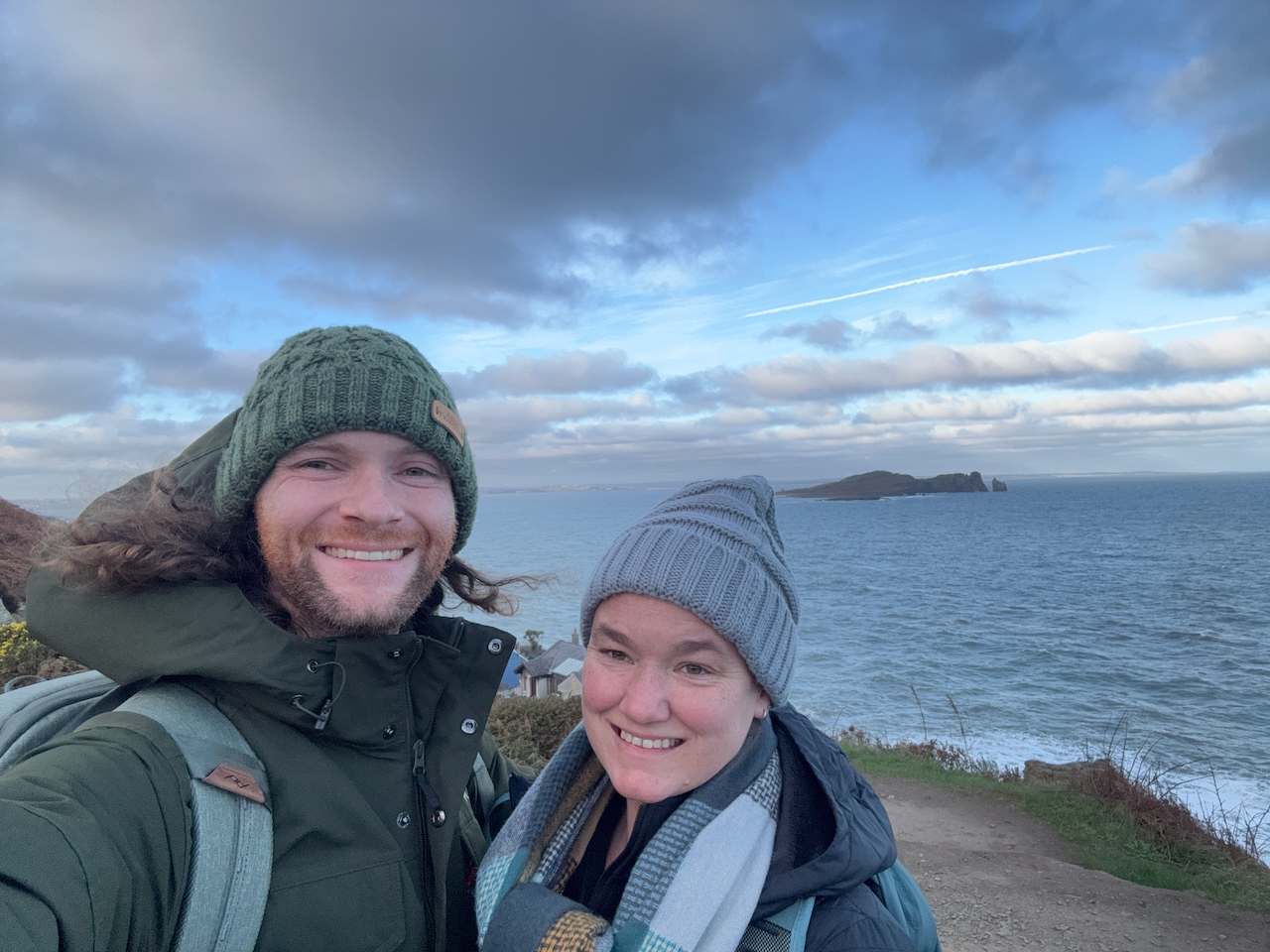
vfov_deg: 58.9
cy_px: 476
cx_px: 635
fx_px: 844
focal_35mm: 23
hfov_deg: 73.9
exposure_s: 1/276
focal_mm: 2.69
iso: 25
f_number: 1.9
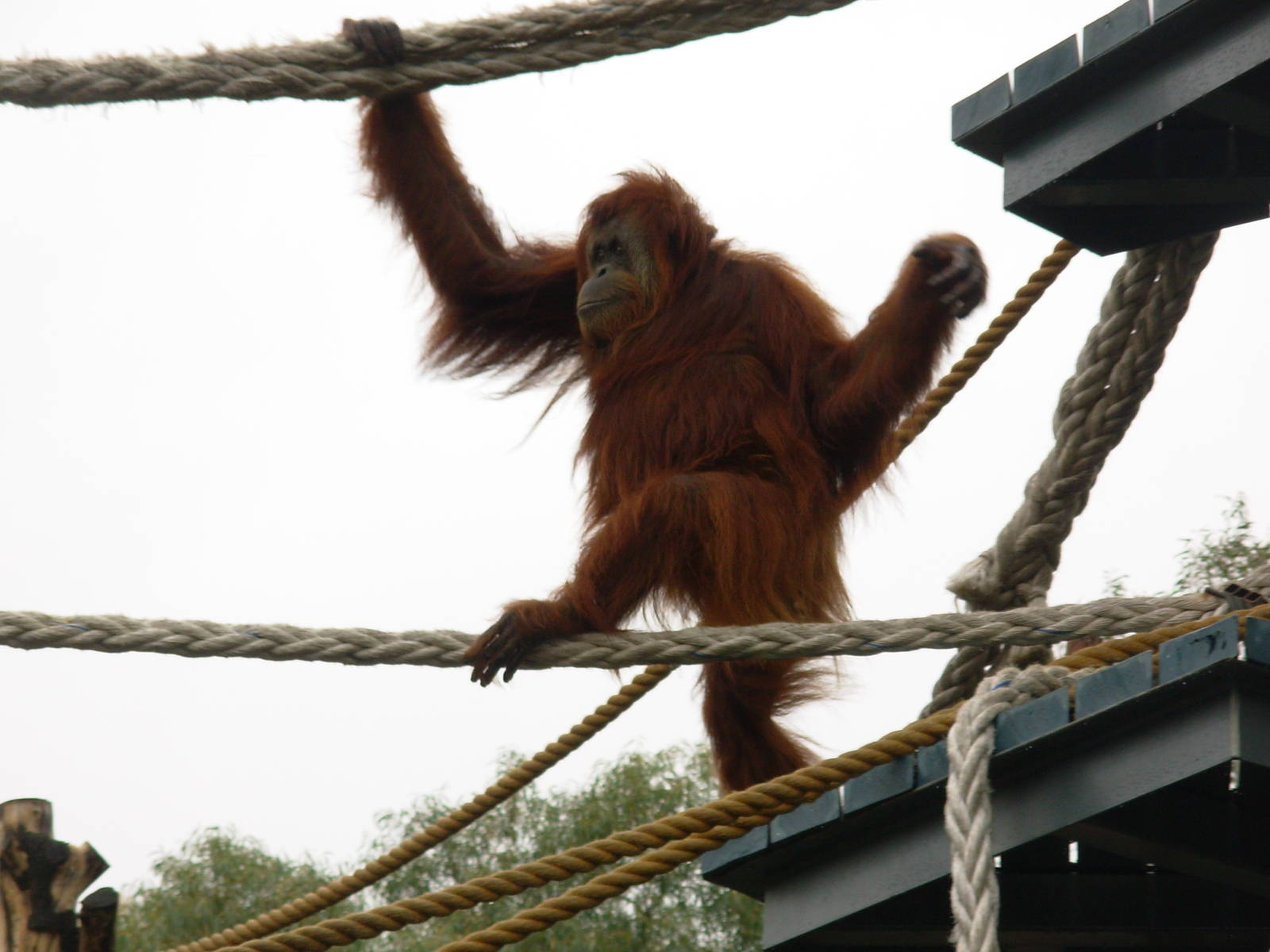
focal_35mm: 190
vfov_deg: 7.8
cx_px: 635
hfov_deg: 10.4
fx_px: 6971
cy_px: 476
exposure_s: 1/124
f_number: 5
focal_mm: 31.4
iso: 63
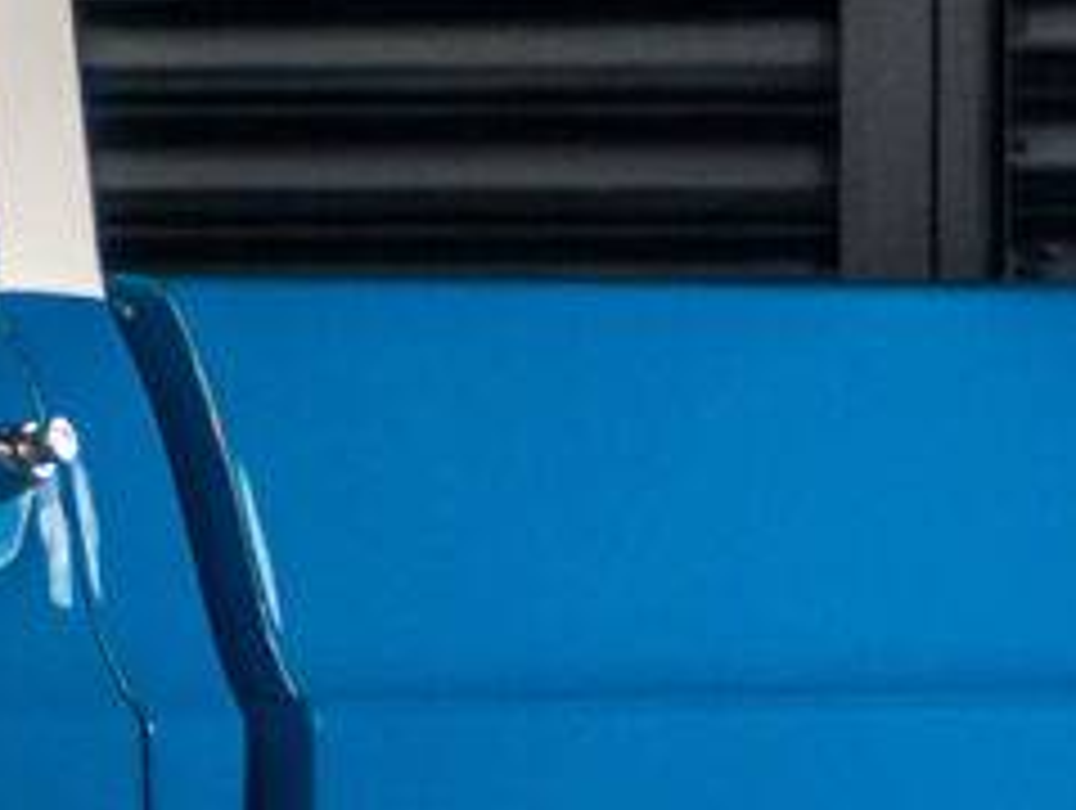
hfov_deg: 3.2
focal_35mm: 617
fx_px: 19208
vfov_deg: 2.4
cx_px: -1922
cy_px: 970
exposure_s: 1/60
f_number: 4
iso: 4000
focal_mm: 50
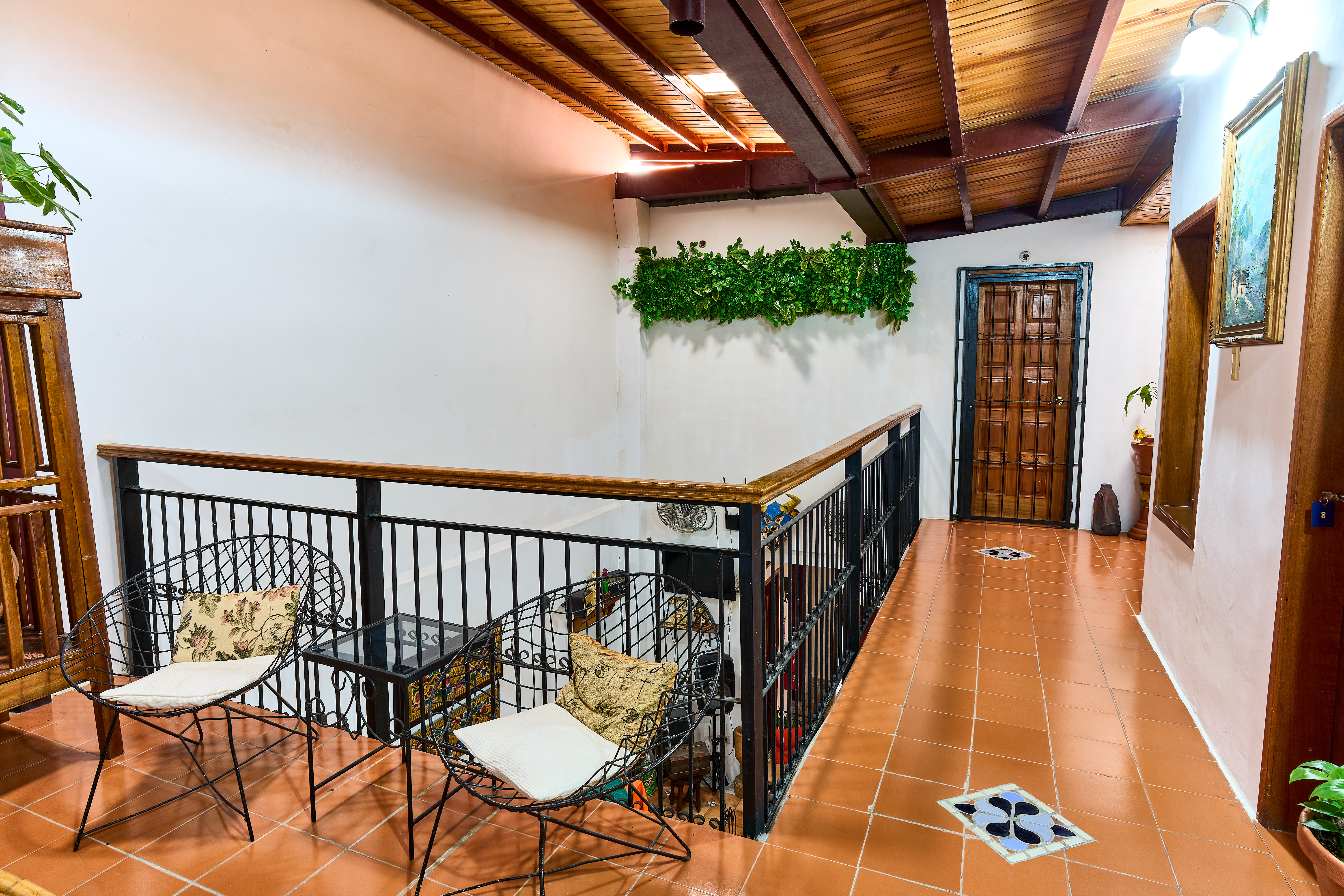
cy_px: 448
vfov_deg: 61.9
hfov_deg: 84.0
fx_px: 747
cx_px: 672
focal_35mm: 20
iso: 100
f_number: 11
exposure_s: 3.2
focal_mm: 20
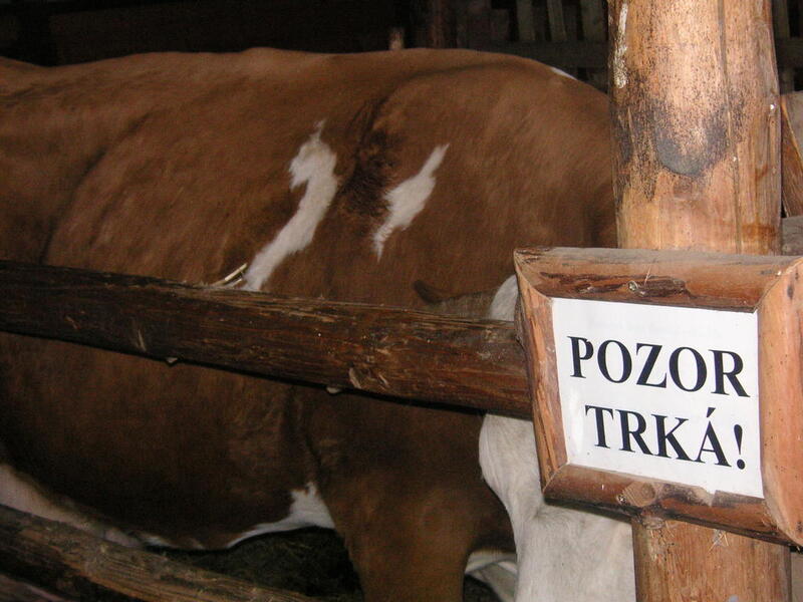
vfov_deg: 18.0
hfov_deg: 23.8
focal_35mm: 82
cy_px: 301
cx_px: 402
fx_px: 1902
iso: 160
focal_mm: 13.6
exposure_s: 1/90
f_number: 4.6
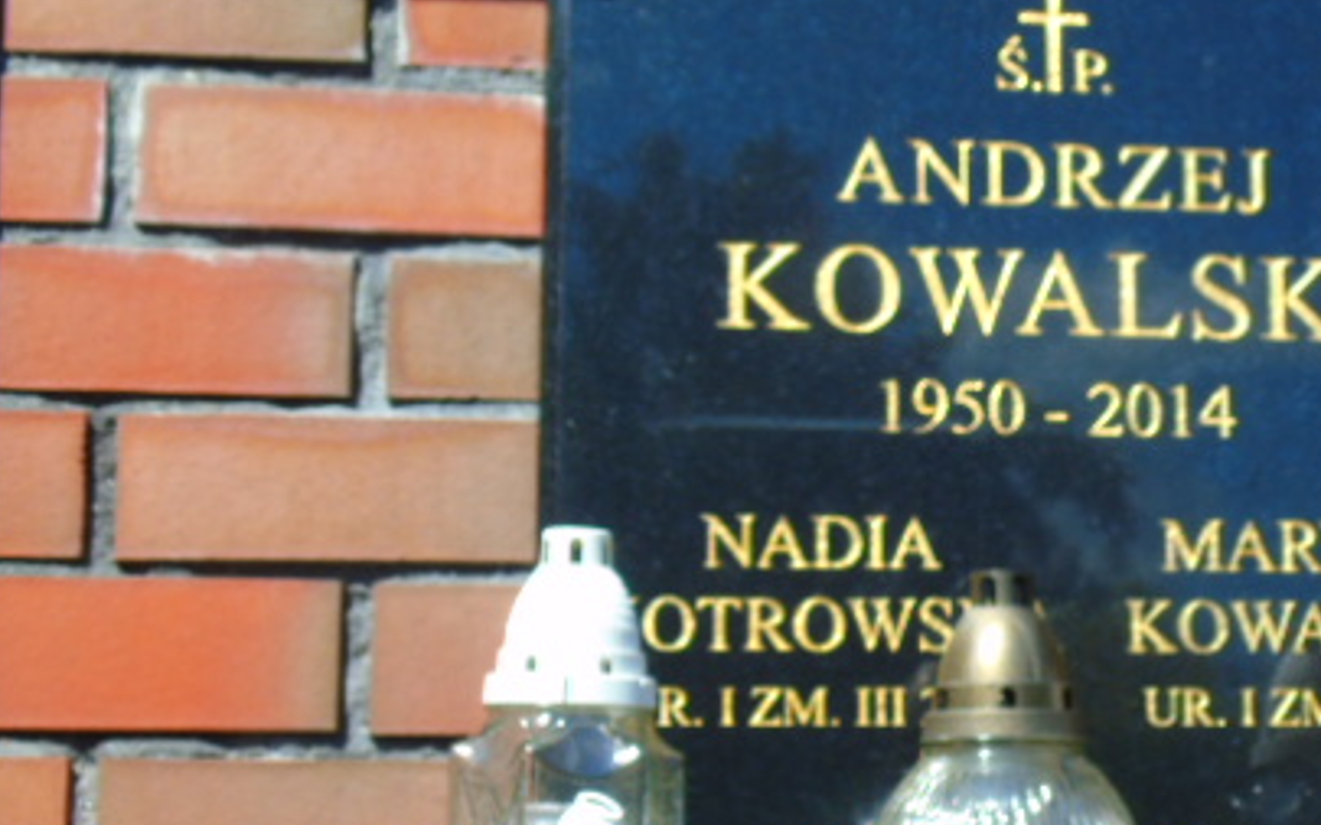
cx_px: 1005
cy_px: 457
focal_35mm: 77
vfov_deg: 16.9
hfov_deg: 26.4
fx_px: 2772
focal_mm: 8.2
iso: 80
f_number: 4.1
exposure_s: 1/400
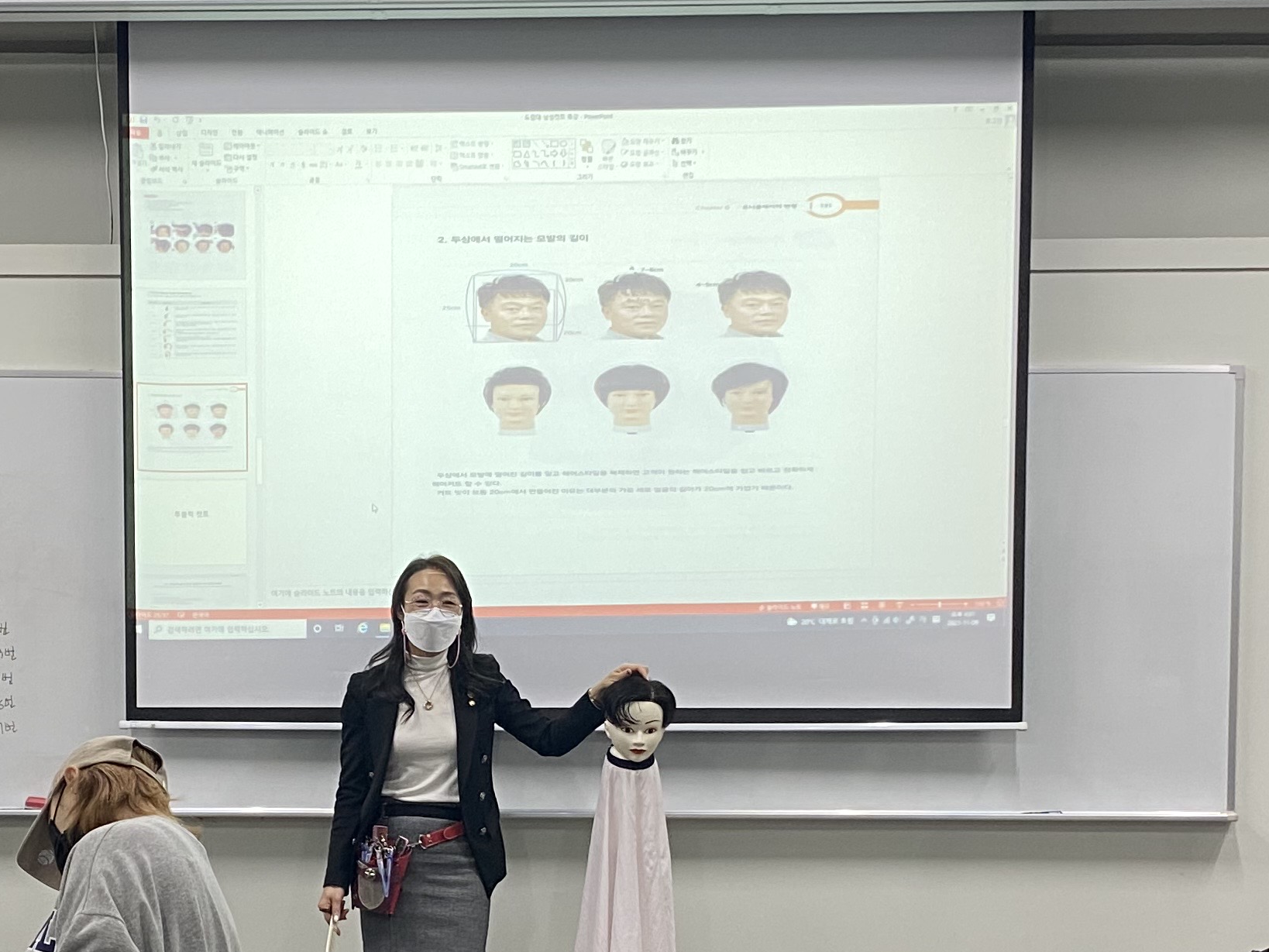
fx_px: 2347
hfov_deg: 30.1
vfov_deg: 22.5
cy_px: 796
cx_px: 477
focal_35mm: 64
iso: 200
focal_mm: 4.25
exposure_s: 1/53
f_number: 1.8
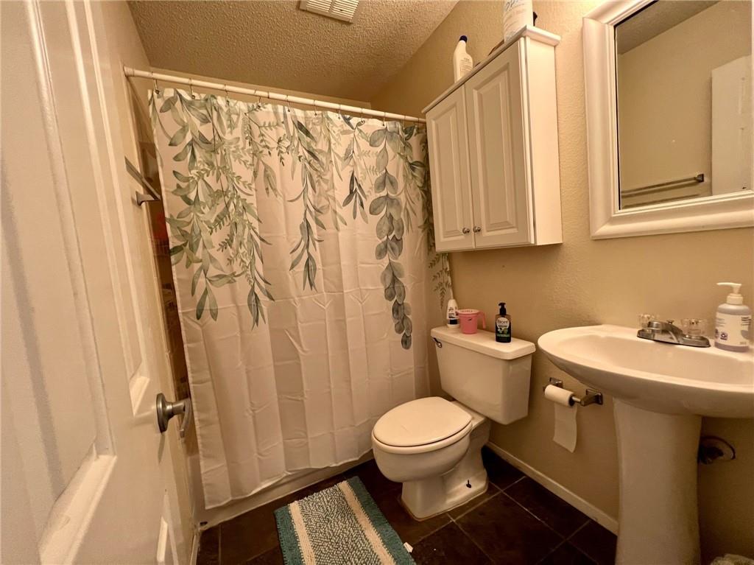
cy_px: 282
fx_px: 283
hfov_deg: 106.2
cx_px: 377
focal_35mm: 13
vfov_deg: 89.9
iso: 125
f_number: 1.8
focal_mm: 1.57
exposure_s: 1/60
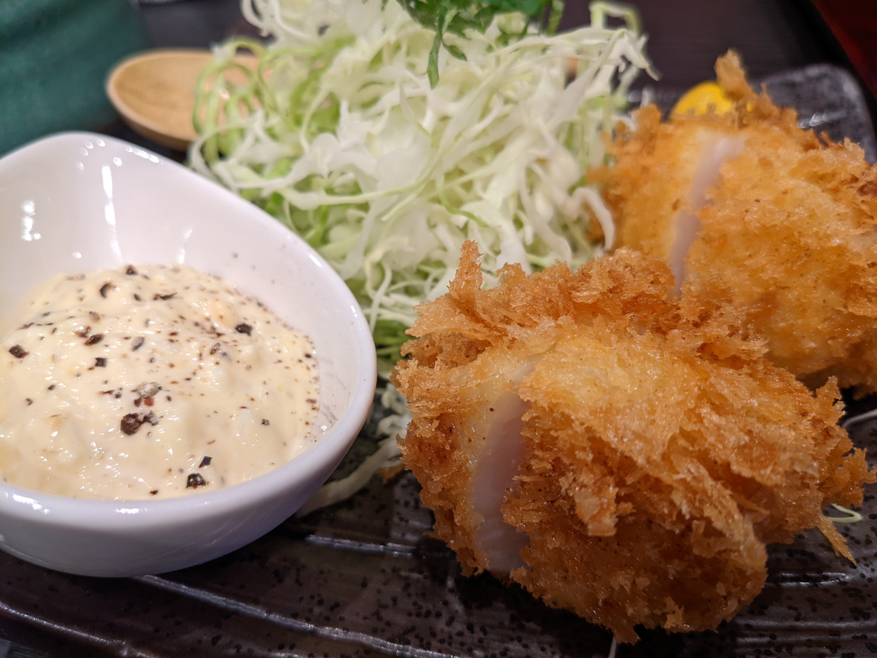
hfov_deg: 65.3
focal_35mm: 27
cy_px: 329
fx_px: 684
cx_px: 438
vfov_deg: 51.4
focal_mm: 4.38
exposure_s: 1/33
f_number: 1.73
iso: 55
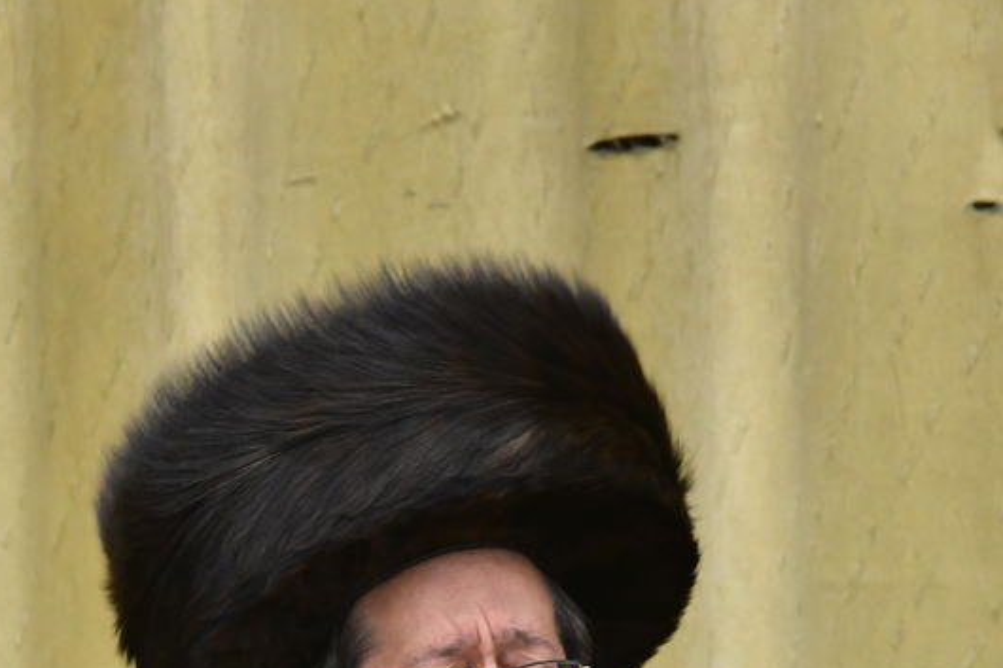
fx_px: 14705
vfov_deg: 2.6
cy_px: 697
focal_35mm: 528
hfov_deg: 3.9
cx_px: 454
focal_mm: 200
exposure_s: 1/100
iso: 2000
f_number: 5.6
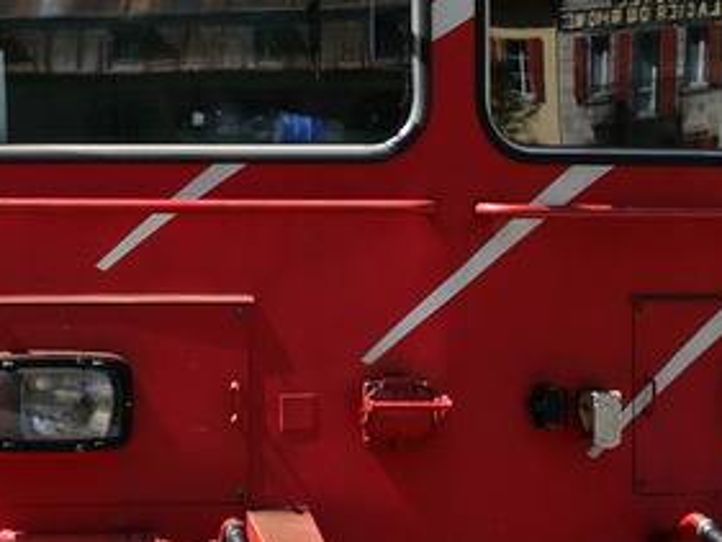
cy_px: 272
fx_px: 4632
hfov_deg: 8.9
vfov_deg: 6.7
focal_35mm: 222
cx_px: 36
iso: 160
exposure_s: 1/250
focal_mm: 26
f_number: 8
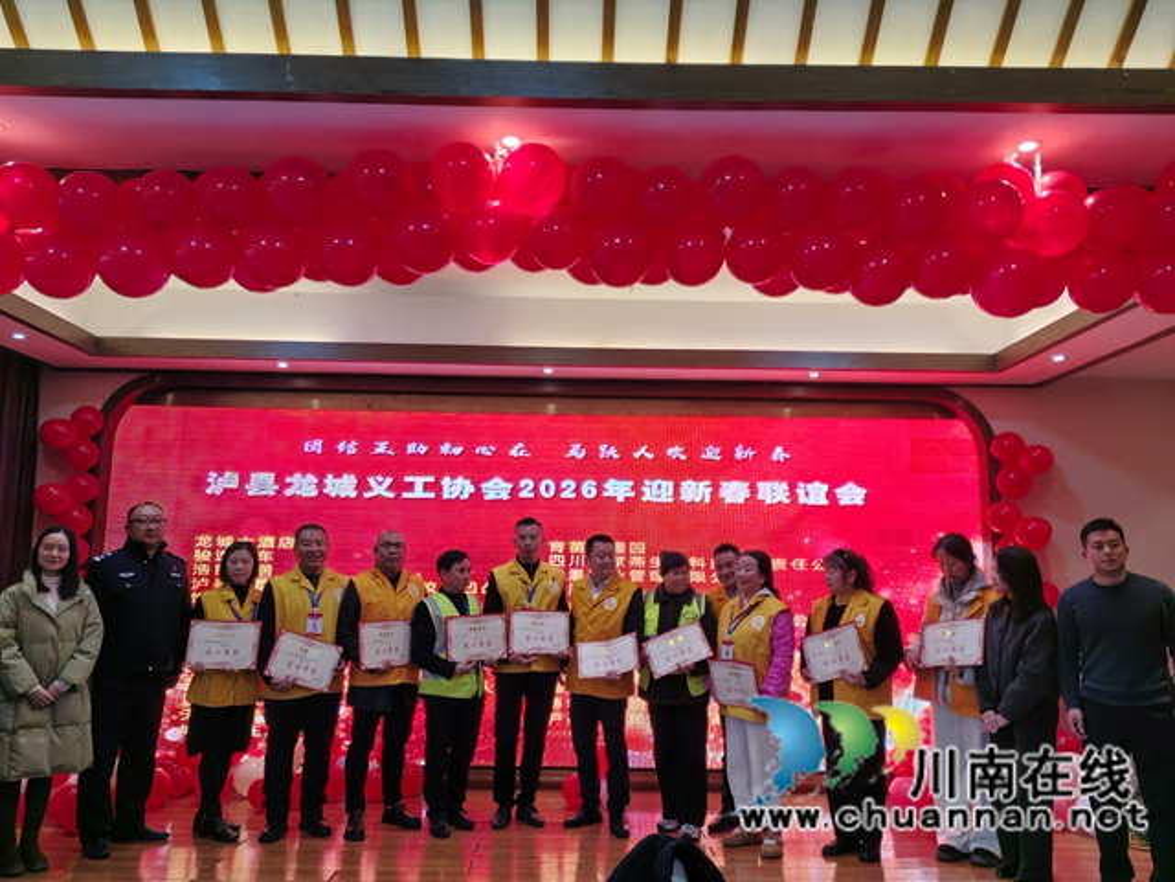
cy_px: 441
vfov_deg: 51.4
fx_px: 916
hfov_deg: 65.3
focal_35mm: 27
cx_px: 588
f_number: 1.9
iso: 50
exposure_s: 1/129
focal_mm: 5.52
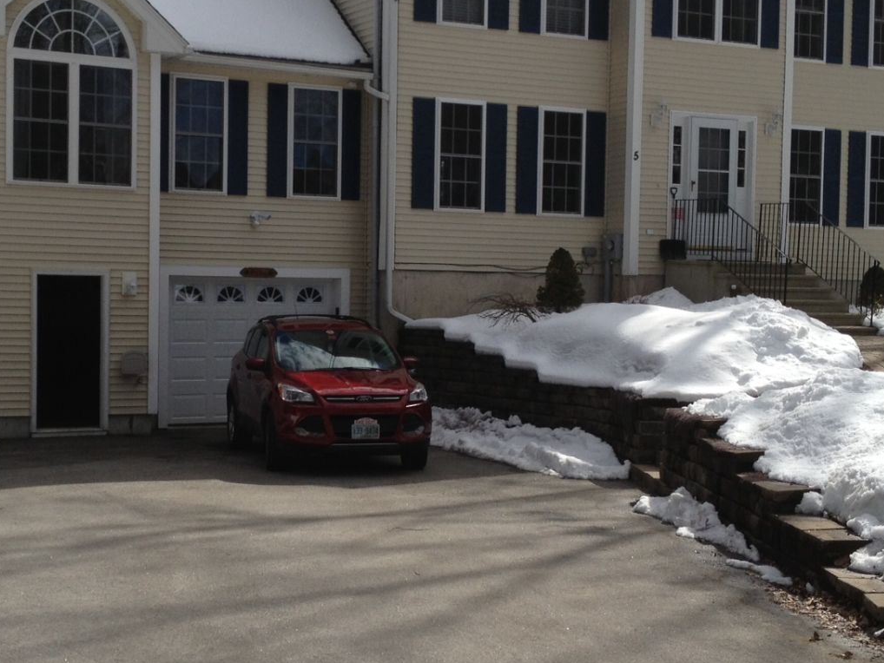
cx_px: 341
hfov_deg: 29.3
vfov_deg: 22.3
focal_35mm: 66
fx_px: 1686
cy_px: 354
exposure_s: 1/2907
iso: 50
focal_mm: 4.28
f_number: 2.4
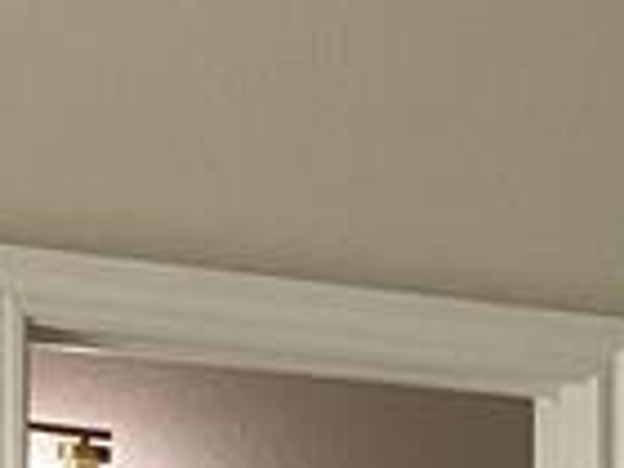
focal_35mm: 226
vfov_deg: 6.3
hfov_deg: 8.4
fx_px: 4074
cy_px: 1065
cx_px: 1168
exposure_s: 1/100
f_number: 2.4
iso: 100
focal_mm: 3.3
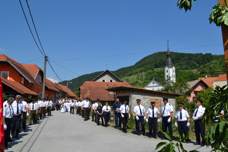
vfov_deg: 47.9
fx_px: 171
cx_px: 114
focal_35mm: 27
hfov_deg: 67.4
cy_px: 76
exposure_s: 1/320
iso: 100
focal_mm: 18
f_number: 9
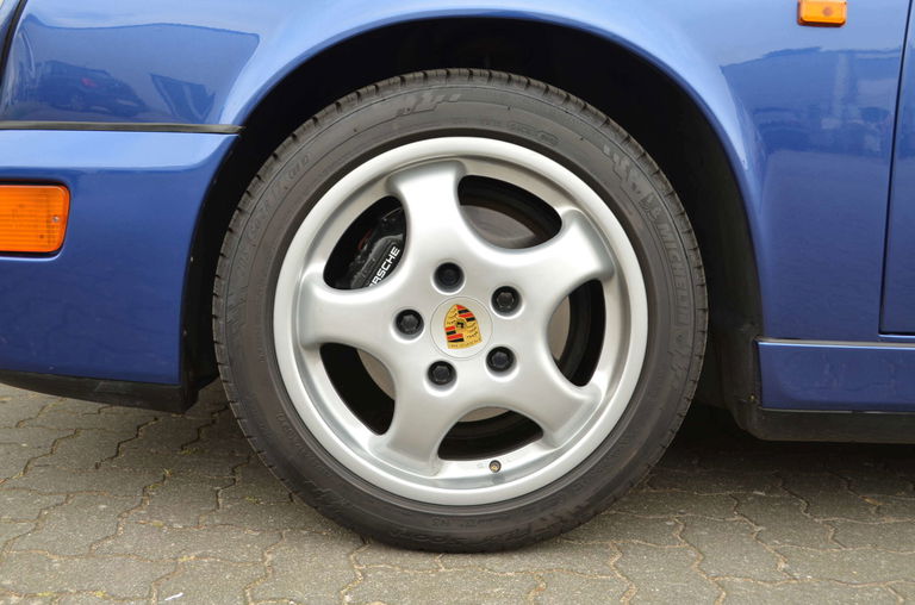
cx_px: 458
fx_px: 989
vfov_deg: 34.0
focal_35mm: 39
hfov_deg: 49.7
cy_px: 302
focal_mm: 26
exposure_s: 1/60
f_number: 5.6
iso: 160
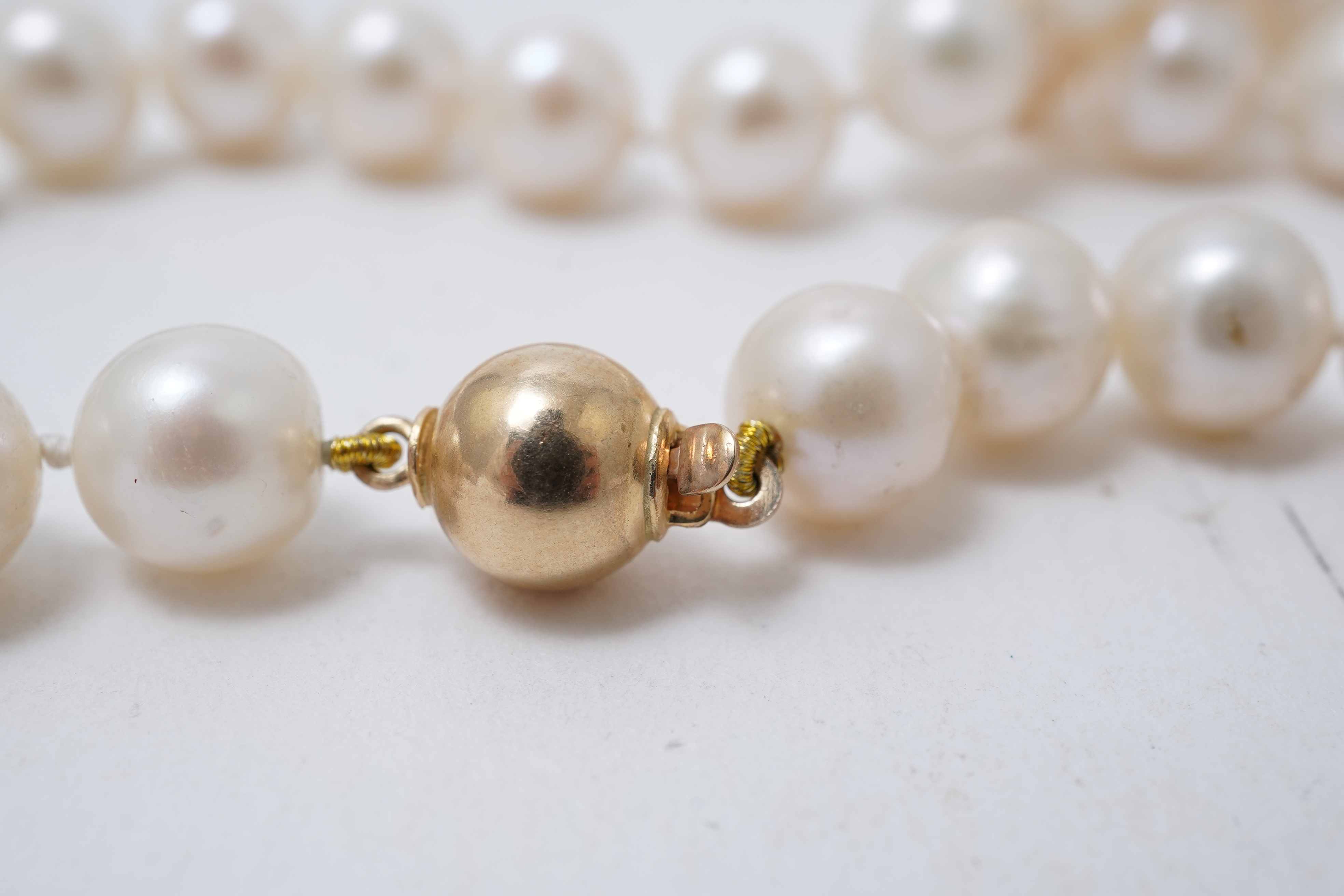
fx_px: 1680
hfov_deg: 43.6
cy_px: 448
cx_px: 672
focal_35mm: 45
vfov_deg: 29.9
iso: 320
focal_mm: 30
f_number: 18
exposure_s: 1/125
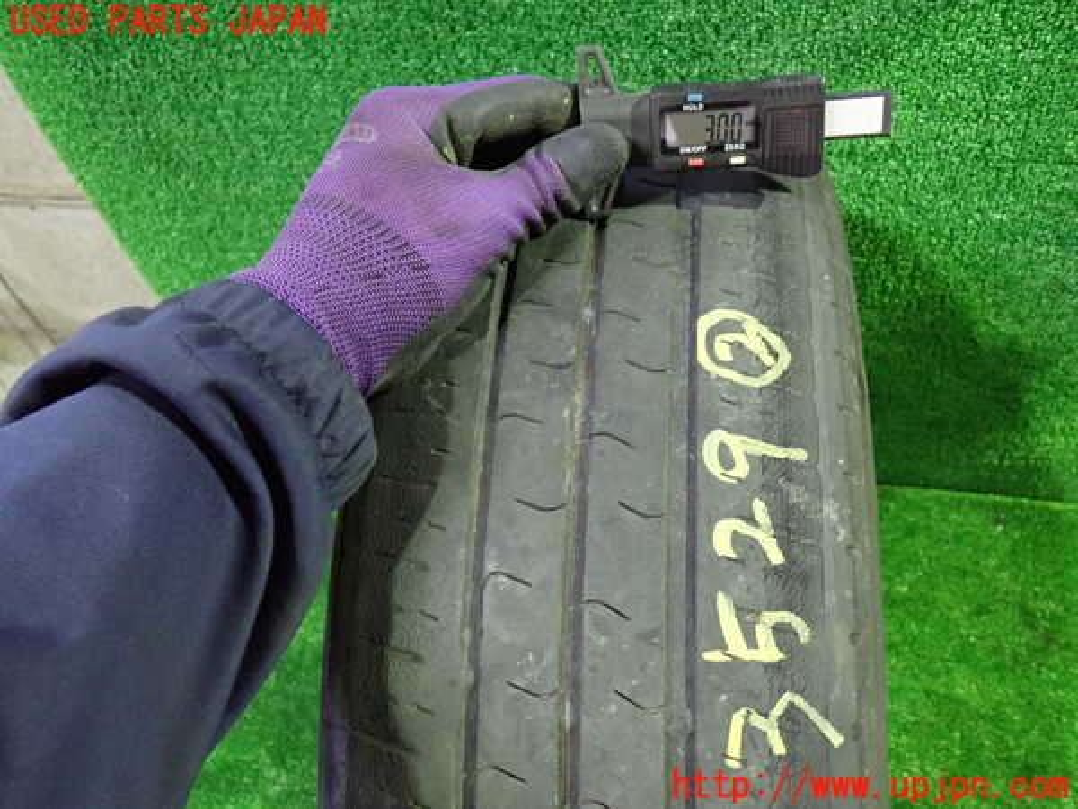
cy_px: 404
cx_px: 539
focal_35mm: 30
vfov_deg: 46.8
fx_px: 934
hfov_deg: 60.0
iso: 800
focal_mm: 5.4
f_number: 2.3
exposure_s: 1/25
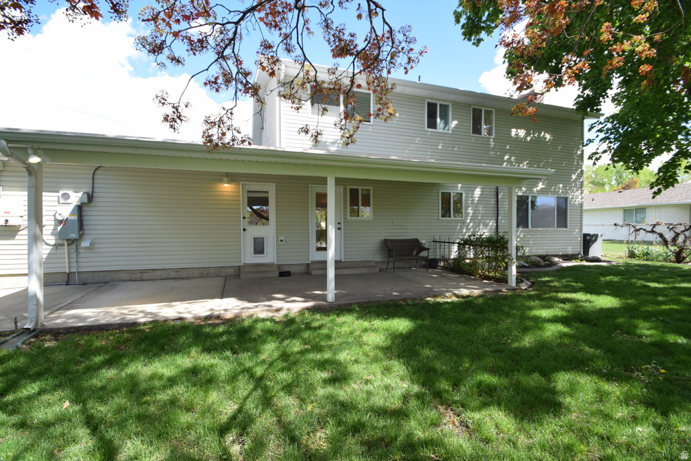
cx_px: 346
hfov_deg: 100.4
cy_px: 230
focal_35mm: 15
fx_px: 288
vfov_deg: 77.3
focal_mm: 10
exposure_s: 1/250
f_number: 8
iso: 360
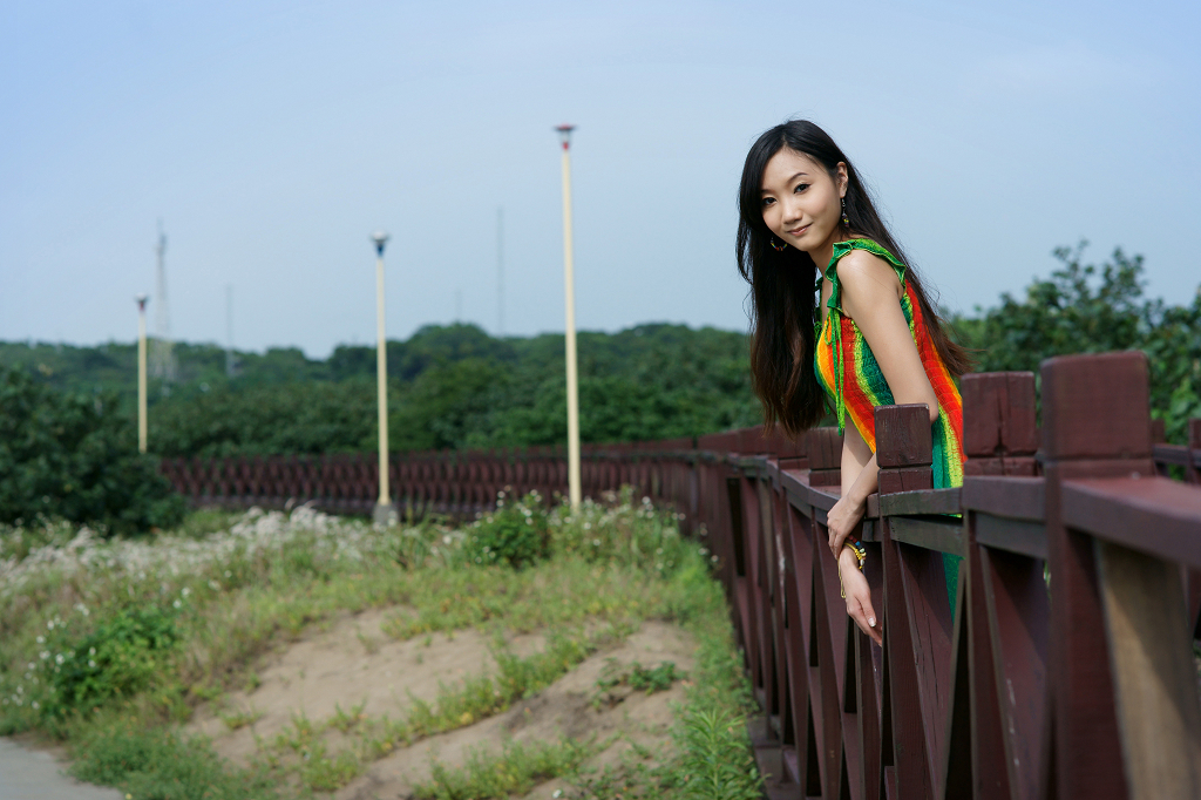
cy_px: 400
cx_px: 600
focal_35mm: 85
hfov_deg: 23.9
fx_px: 2835
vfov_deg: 16.1
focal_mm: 85
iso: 200
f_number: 5
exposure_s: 1/1600
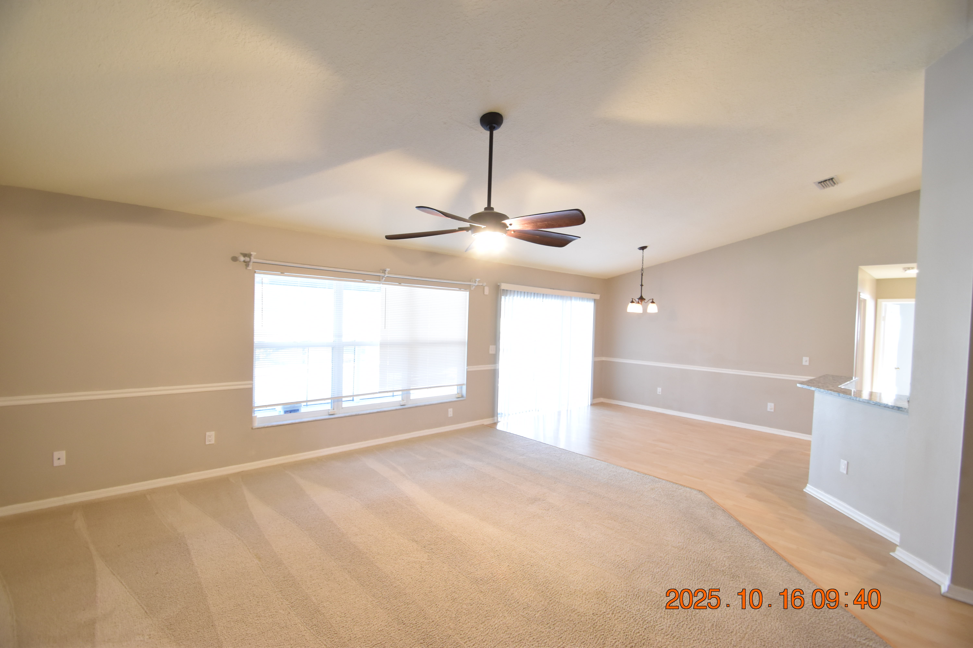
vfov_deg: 77.3
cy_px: 324
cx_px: 486
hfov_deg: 100.4
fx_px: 405
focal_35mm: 15
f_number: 3.5
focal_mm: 10
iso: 800
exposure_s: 1/20
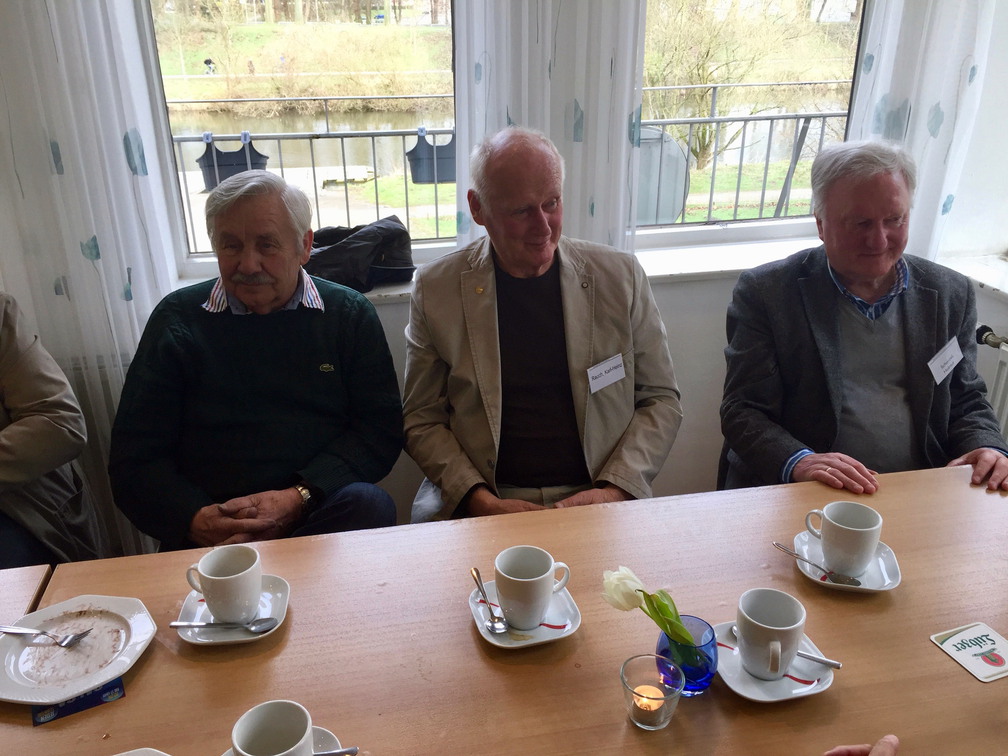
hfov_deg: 61.7
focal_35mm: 29
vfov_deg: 48.2
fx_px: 844
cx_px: 504
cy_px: 378
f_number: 2.2
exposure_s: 1/100
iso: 40
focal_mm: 4.15
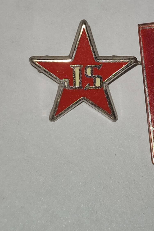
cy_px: 80
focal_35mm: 113
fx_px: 725
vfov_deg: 18.1
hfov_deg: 12.1
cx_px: 132
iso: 100
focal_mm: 5.52
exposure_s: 1/100
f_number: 1.95
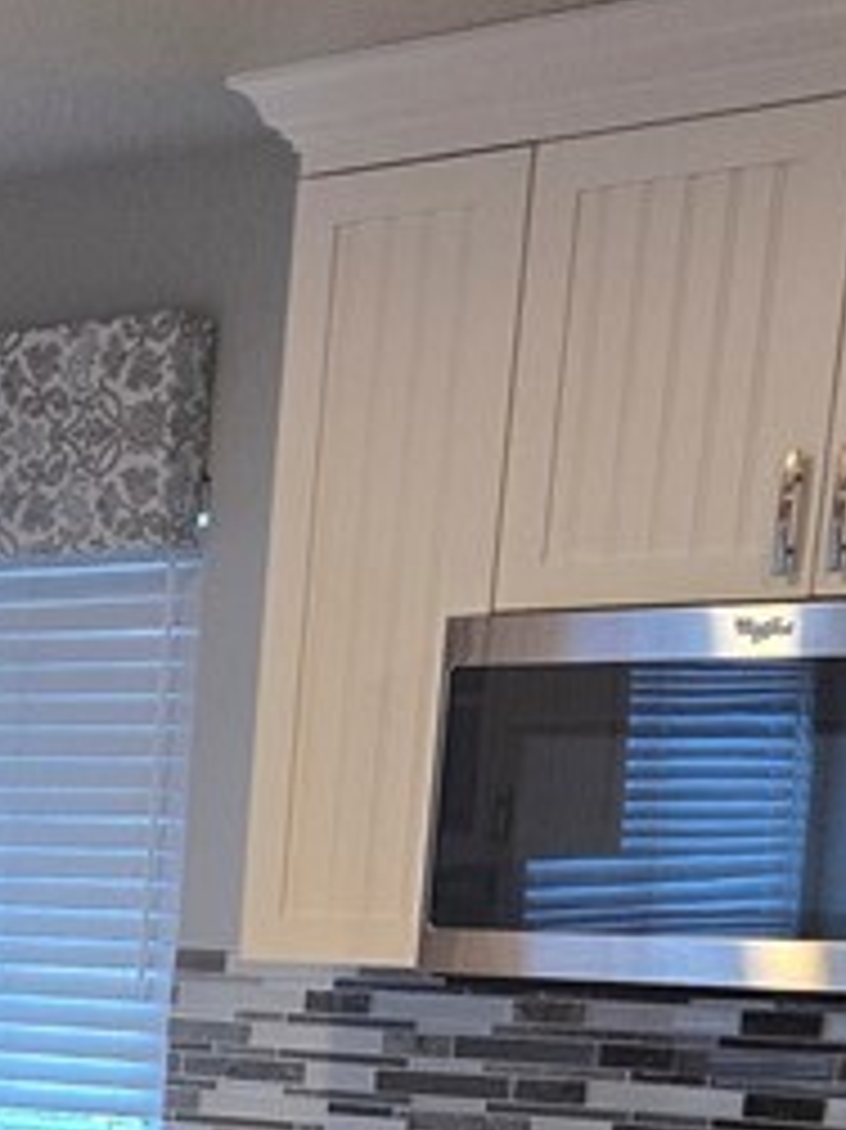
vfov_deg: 18.9
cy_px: 1576
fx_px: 3066
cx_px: -464
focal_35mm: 94
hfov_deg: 14.5
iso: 320
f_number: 1.8
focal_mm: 5.4
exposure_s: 1/120
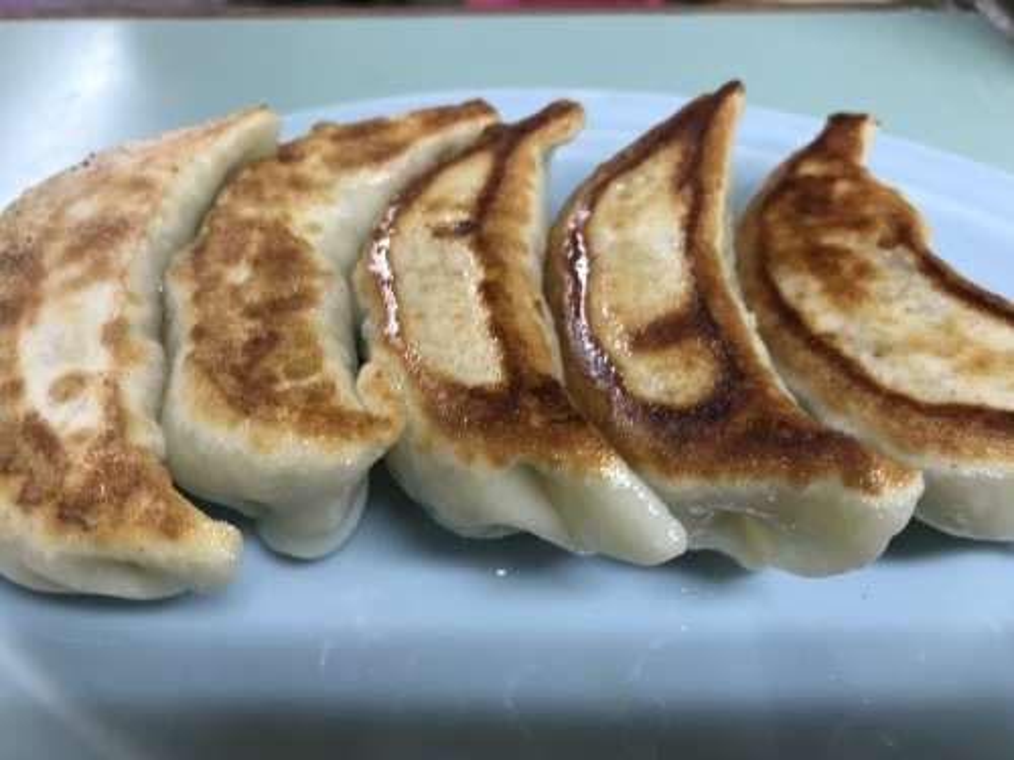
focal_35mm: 28
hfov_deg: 63.4
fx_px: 820
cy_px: 380
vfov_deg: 49.7
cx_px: 507
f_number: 1.8
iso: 32
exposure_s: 1/50
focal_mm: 3.99
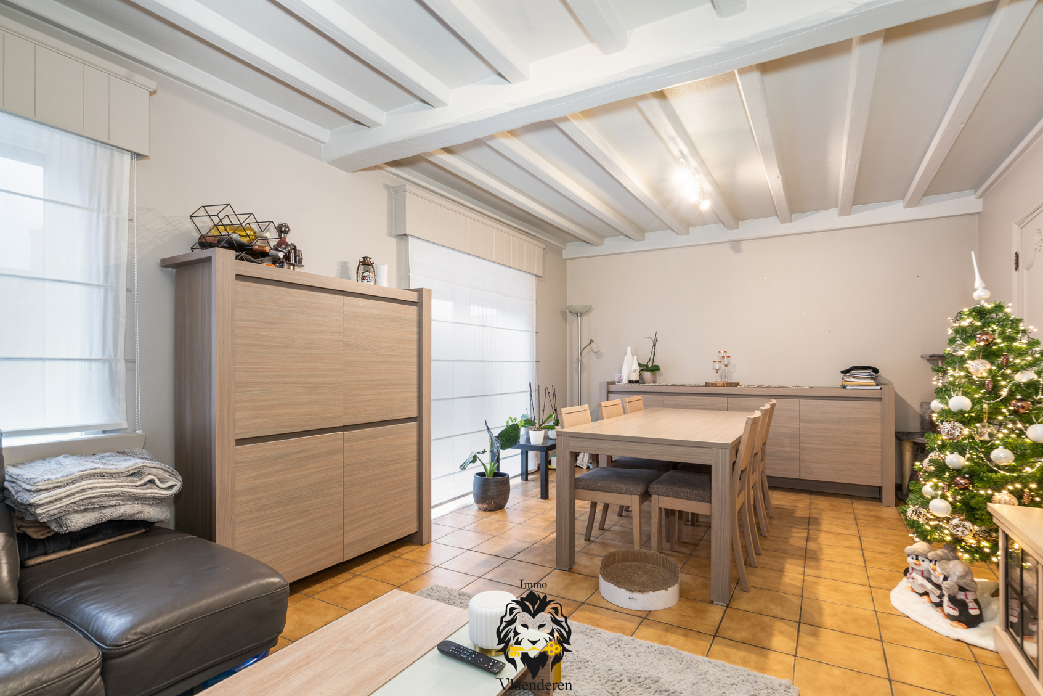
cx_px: 534
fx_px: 493
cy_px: 351
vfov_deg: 70.4
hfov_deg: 93.3
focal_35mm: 17
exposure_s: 2
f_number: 9
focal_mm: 16
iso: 250
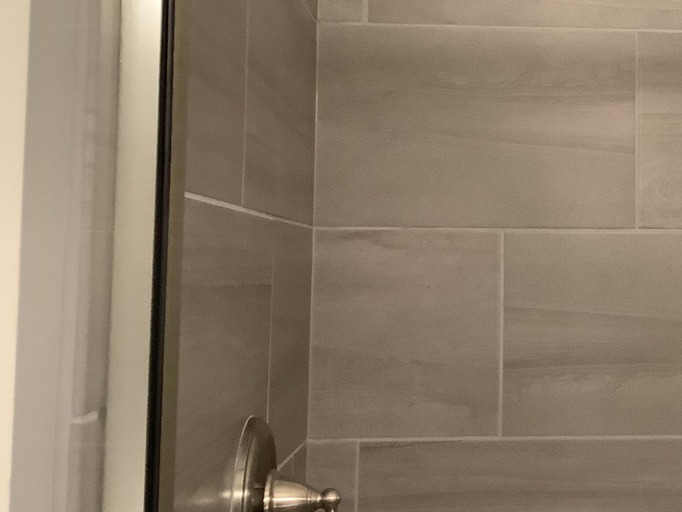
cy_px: 168
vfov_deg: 24.3
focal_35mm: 60
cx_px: 583
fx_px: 1182
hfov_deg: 31.0
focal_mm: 3.3
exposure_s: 1/50
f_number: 2.4
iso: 320
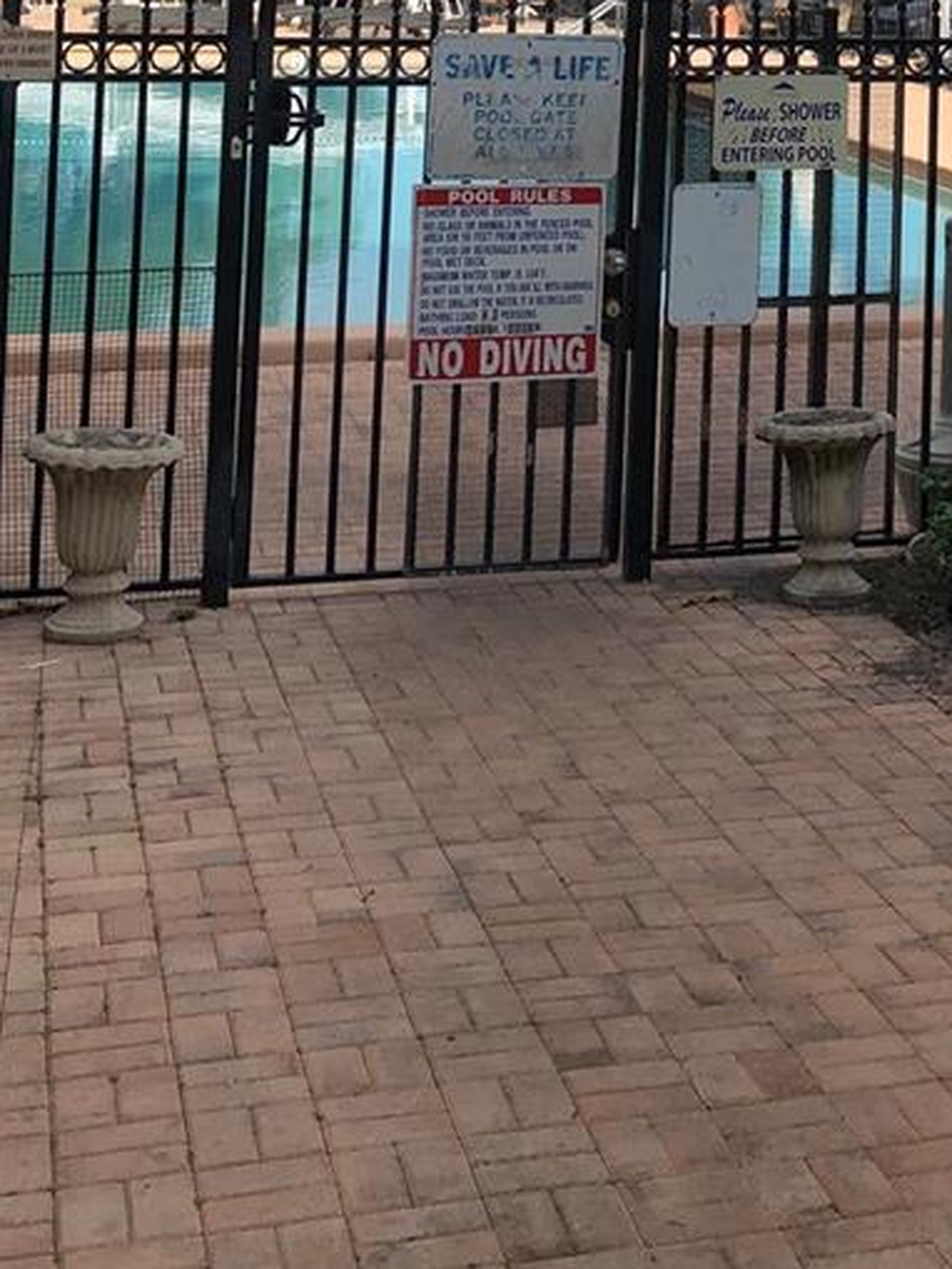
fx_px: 2419
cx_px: 900
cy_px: -204
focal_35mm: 66
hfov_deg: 21.6
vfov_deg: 26.5
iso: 20
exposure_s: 1/2114
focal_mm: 3.99
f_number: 1.8
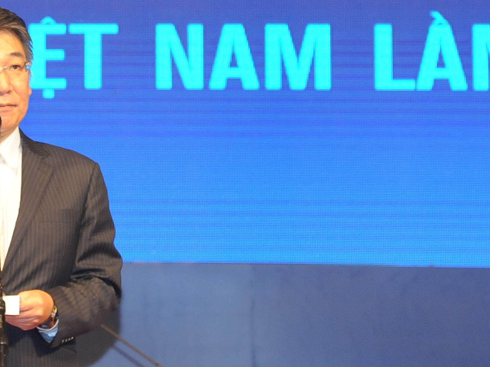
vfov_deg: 4.8
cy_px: -15
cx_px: -11
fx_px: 4345
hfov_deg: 6.4
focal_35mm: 307
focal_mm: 98
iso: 2500
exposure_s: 1/125
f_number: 4.5
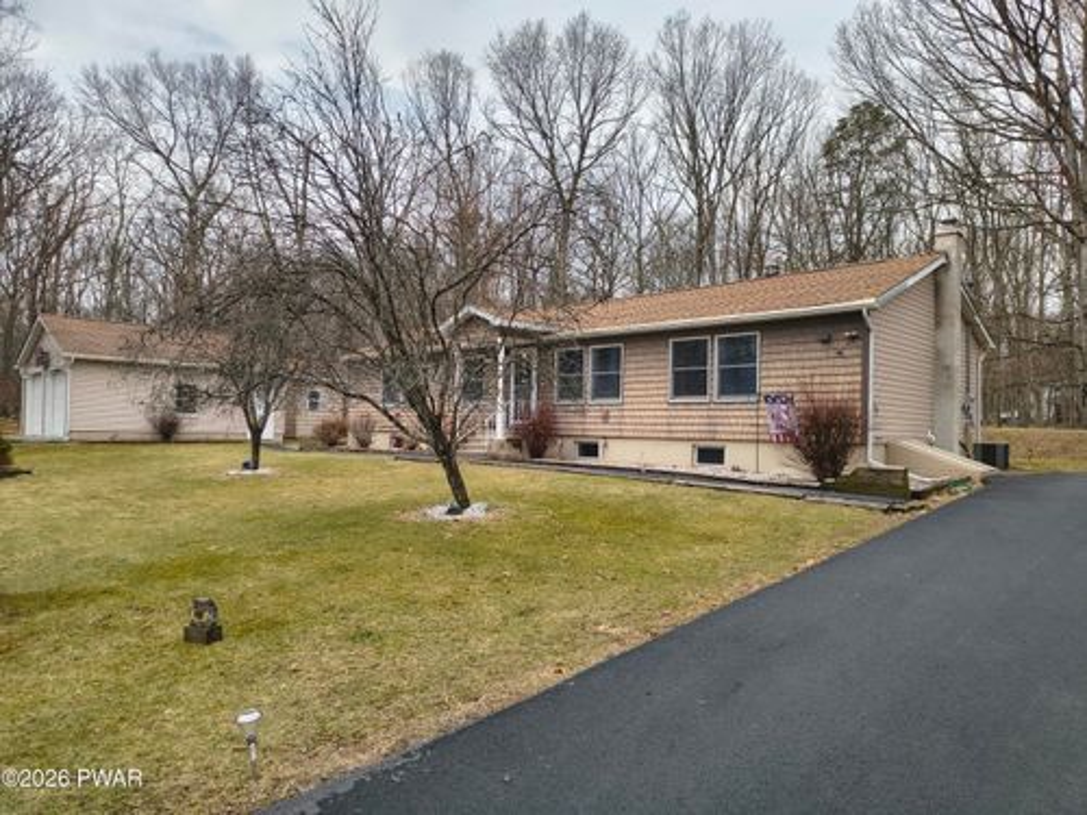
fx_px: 754
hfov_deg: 71.6
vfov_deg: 56.8
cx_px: 544
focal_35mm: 24
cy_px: 408
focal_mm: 5.56
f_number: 1.8
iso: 101
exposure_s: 1/1705
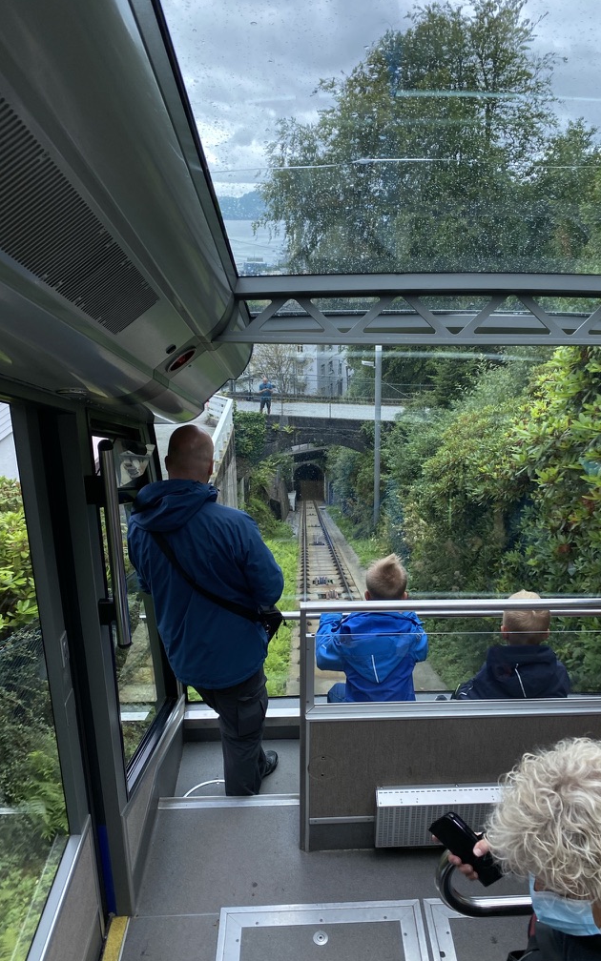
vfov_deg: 66.5
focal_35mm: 28
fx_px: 734
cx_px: 350
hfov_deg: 44.4
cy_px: 482
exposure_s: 1/121
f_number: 1.8
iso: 50
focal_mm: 4.25
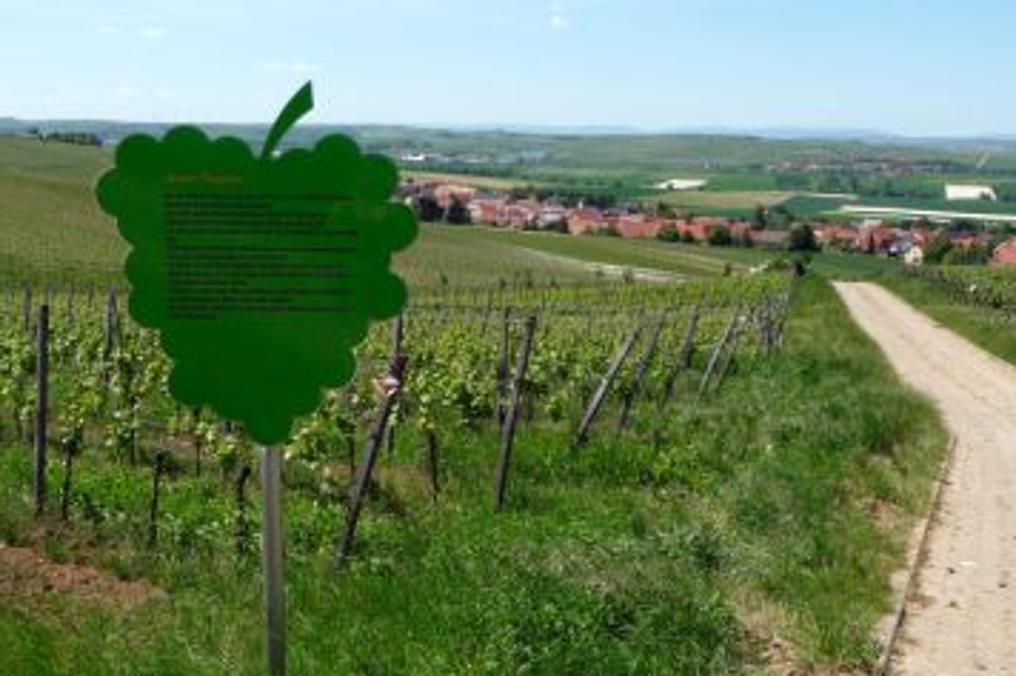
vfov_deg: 33.4
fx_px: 1128
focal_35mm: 40
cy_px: 348
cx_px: 505
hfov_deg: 48.5
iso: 100
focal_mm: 4.7
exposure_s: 1/1000
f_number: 3.3
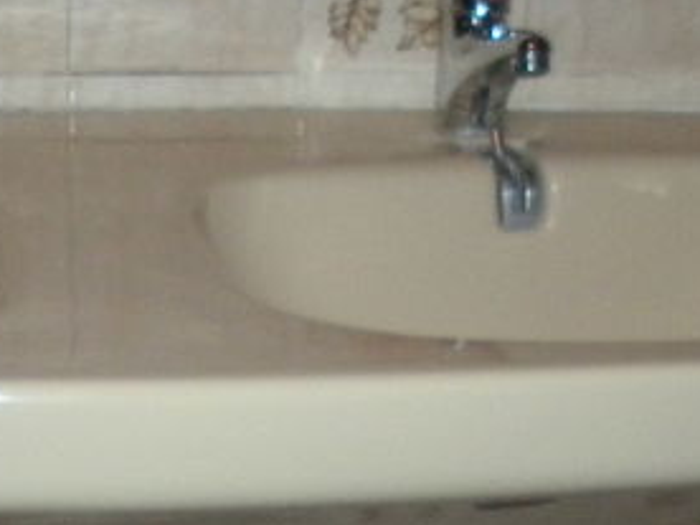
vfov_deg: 11.4
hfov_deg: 15.3
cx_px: 53
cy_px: 657
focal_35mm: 127
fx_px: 2568
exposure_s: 1/60
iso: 400
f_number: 3.5
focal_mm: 6.3
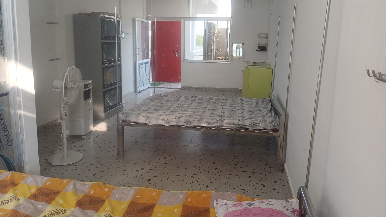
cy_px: 91
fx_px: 297
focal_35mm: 29
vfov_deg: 40.1
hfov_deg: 66.1
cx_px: 190
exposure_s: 1/50
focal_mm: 3.98
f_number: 1.8
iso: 32
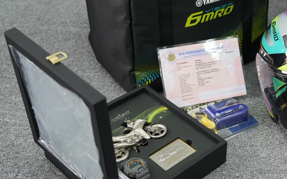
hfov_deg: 28.5
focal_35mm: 71
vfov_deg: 18.3
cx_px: 217
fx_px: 555
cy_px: 60
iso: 1000
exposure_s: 1/250
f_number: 2.8
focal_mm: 39
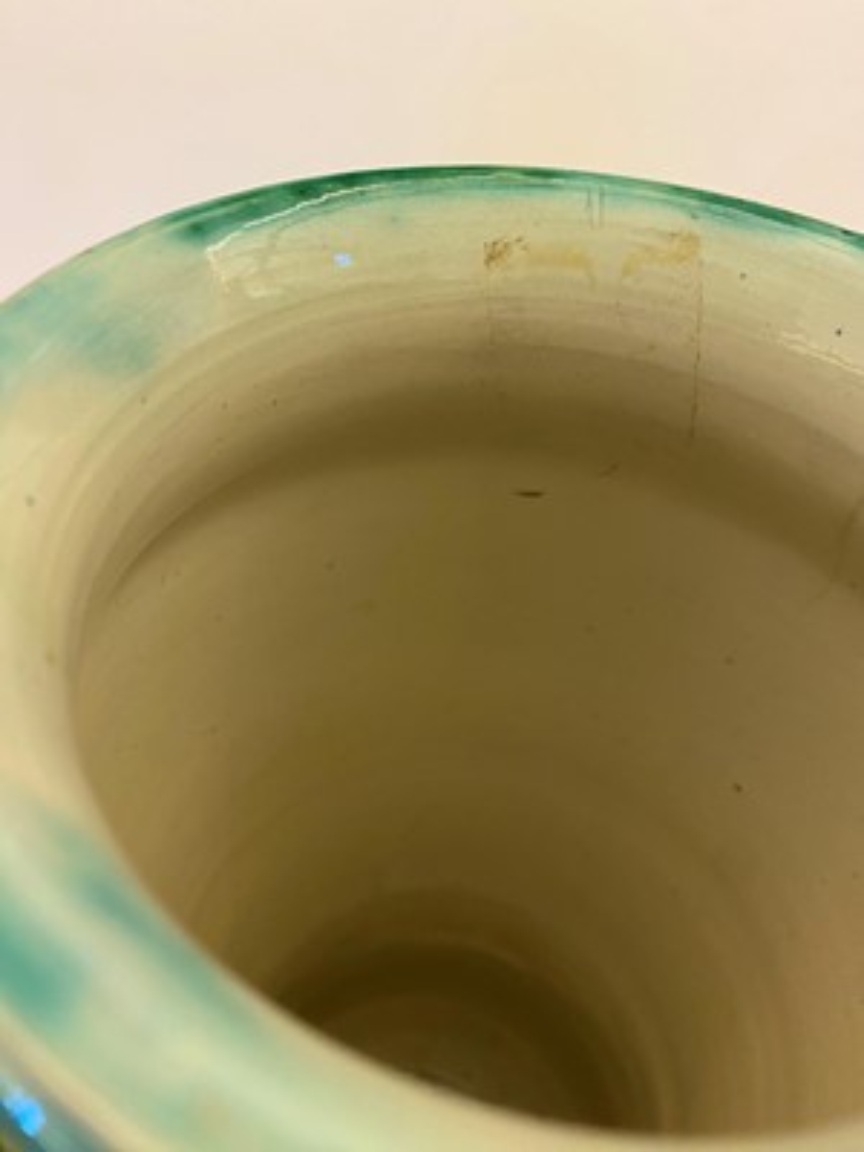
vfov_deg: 67.3
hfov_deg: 53.1
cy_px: 576
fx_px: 865
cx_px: 432
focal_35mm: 26
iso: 200
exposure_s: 1/50
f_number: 1.8
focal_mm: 4.25
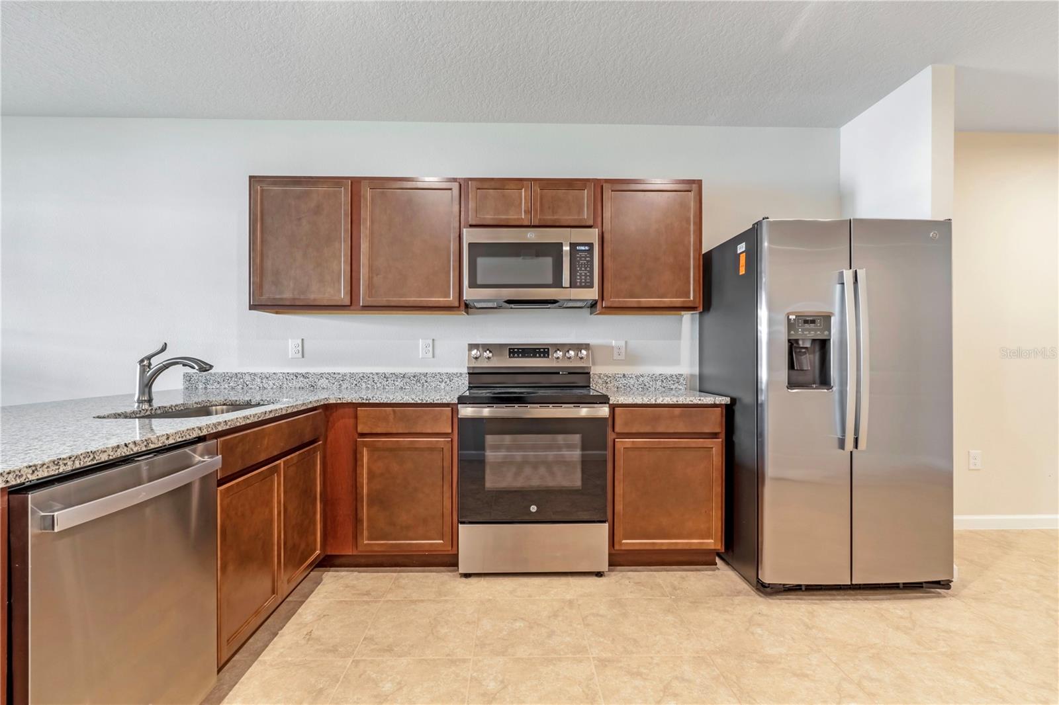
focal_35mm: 16
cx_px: 530
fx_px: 485
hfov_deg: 95.0
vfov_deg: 72.0
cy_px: 352
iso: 250
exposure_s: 1/60
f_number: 9
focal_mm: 11
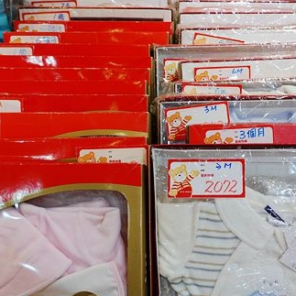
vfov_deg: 40.7
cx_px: 168
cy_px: 181
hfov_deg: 40.8
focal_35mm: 41
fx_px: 397
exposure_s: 1/30
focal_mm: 9
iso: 160
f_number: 2.8
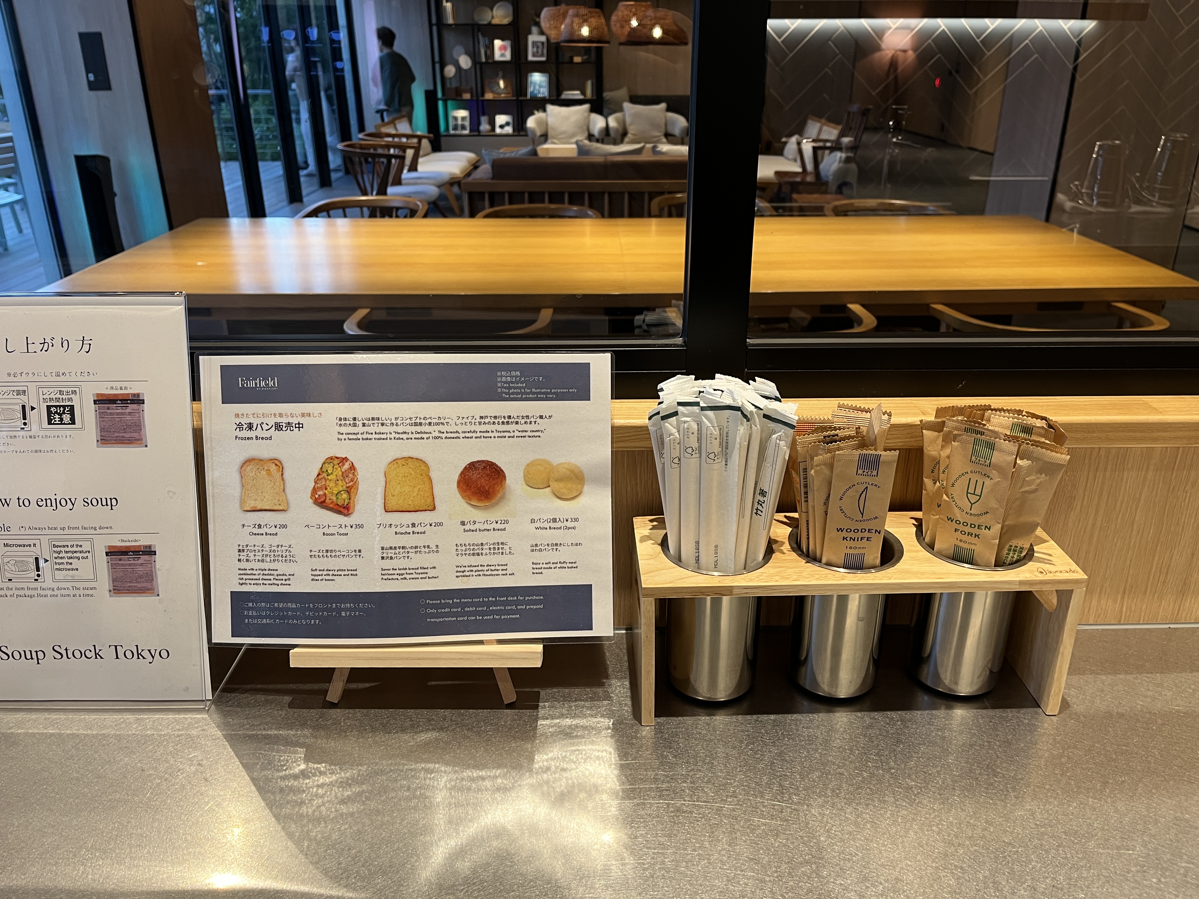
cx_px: 600
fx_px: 901
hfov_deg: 67.3
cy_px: 450
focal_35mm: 26
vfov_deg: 53.1
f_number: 1.6
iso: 80
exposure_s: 1/60
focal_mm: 5.1
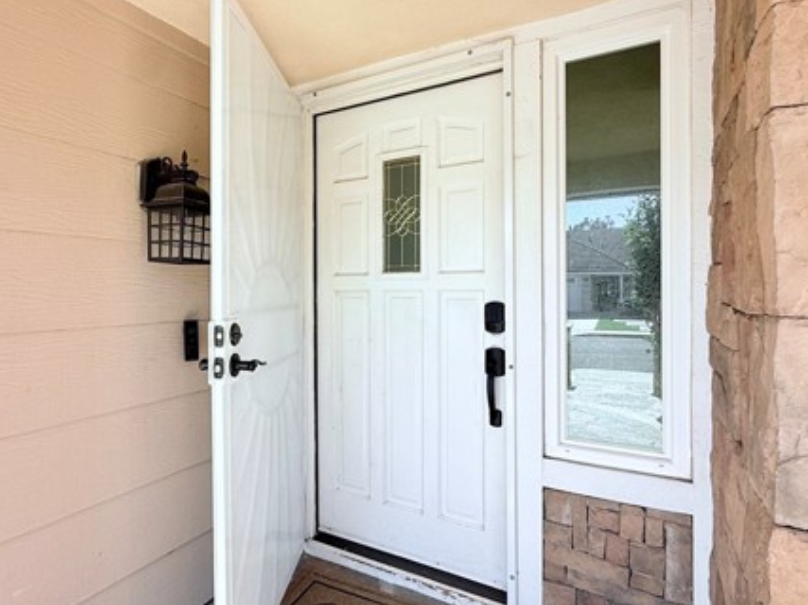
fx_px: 490
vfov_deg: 63.4
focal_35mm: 21
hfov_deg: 78.3
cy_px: 293
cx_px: 331
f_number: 2.2
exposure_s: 1/253
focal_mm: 2.22
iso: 50
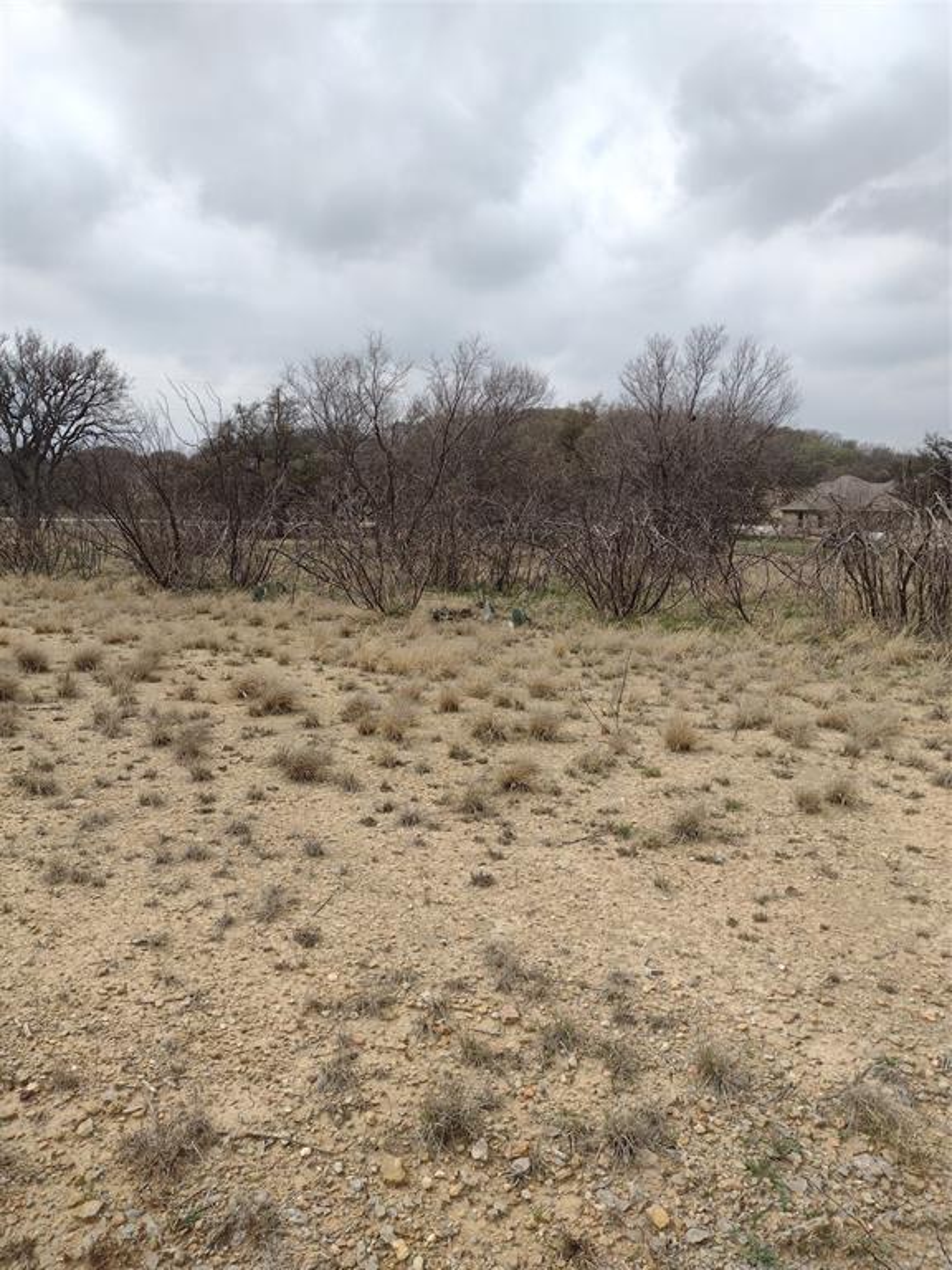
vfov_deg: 65.3
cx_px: 476
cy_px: 635
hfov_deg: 51.4
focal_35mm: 27
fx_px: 990
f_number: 1.7
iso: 100
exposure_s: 1/2075
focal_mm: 4.71
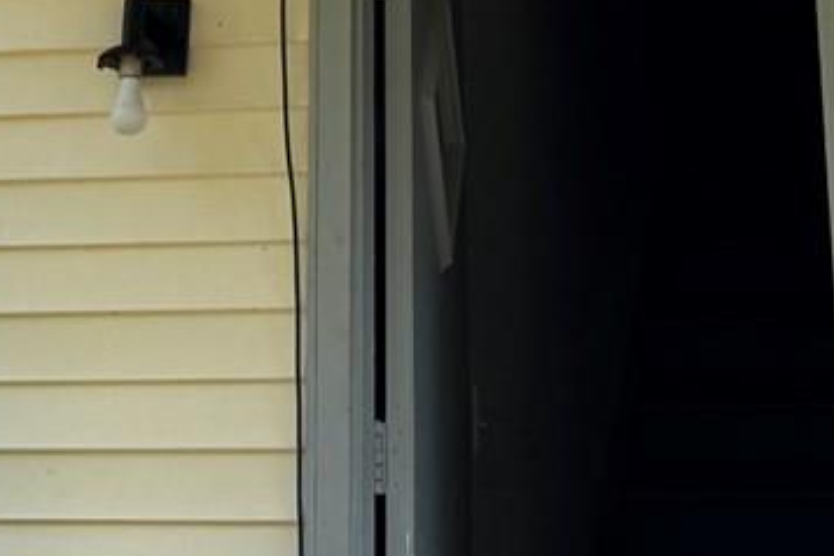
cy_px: -941
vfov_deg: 8.5
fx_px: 3313
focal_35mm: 143
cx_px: 159
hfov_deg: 14.3
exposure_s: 1/1172
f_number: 1.78
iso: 80
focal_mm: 6.76
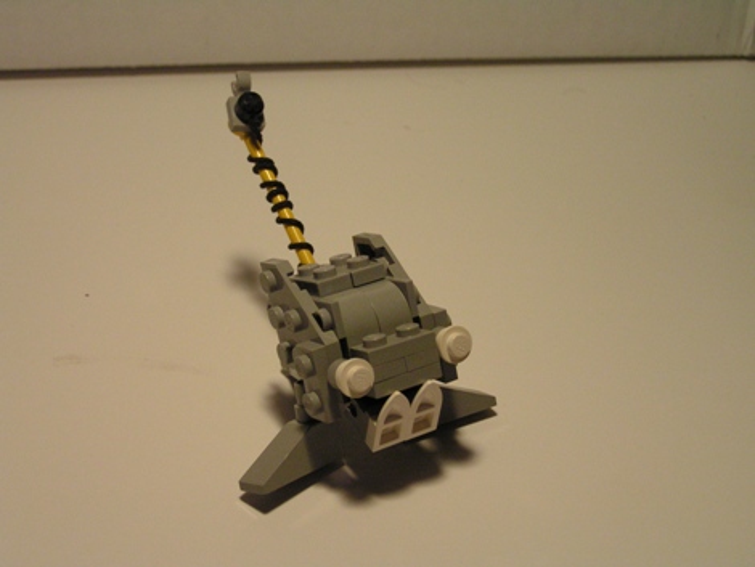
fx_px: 1353
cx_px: 378
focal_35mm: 62
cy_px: 284
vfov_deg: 23.7
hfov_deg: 31.2
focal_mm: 10.4
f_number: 3.2
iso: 200
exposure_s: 1/80
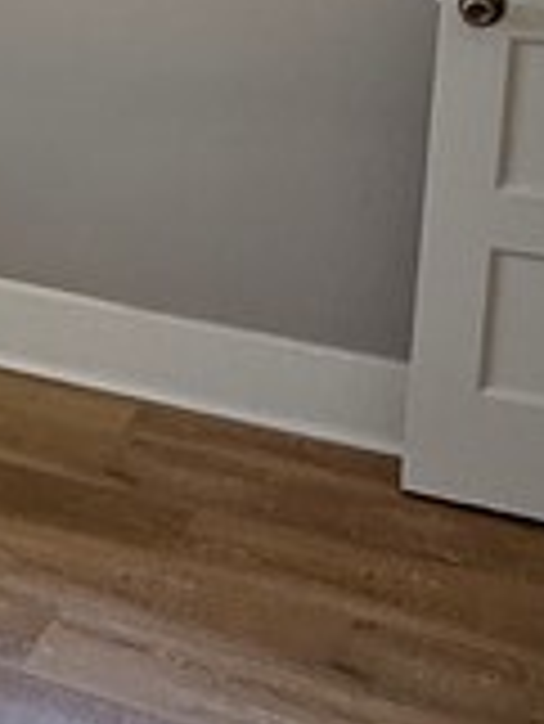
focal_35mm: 89
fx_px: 1862
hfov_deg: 14.7
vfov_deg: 21.3
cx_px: -405
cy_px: 9
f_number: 2.2
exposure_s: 1/99
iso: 125
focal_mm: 2.22
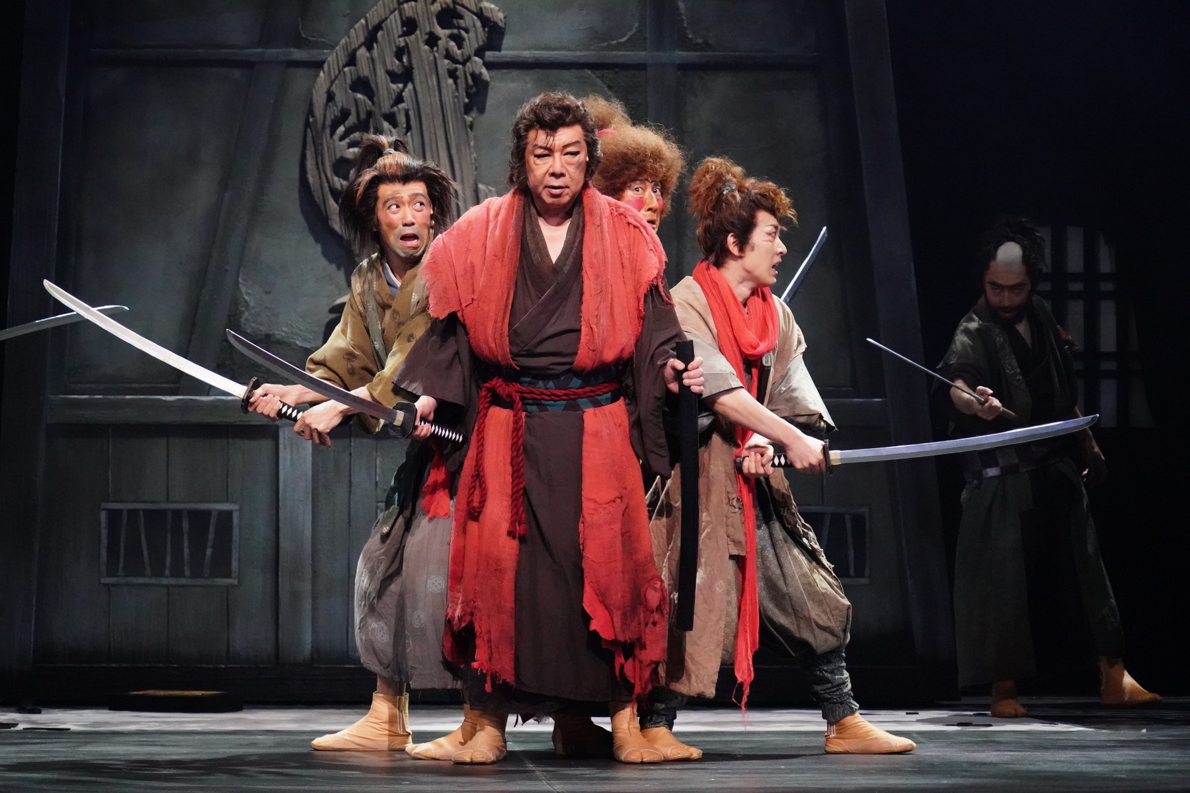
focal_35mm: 112
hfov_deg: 18.3
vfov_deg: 12.2
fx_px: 3702
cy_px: 396
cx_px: 595
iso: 12800
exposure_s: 1/640
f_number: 6.3
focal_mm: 112
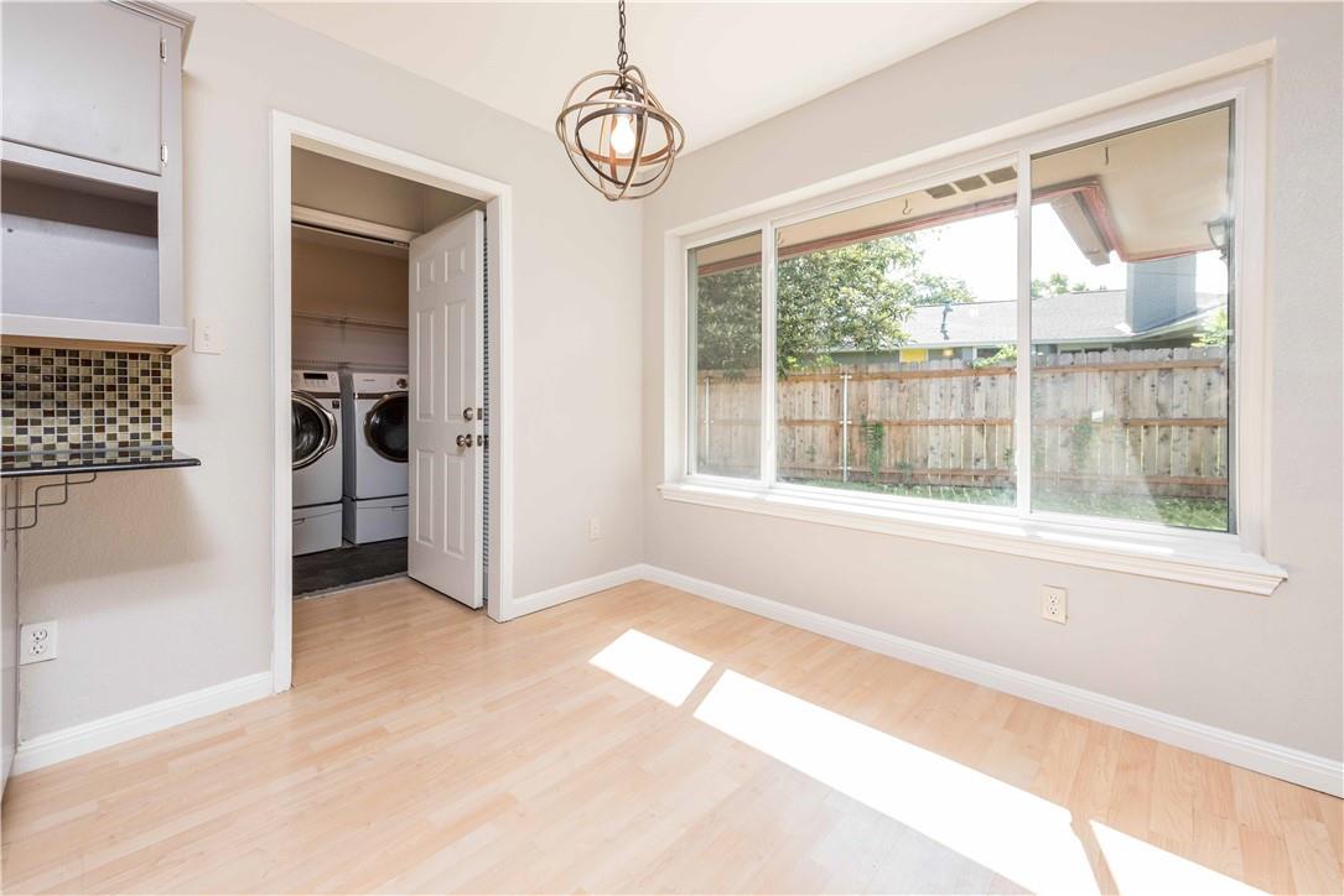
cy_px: 448
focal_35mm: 14
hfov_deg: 104.2
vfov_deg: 81.2
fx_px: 523
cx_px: 672
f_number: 7.1
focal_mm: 14
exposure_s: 1/160
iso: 640
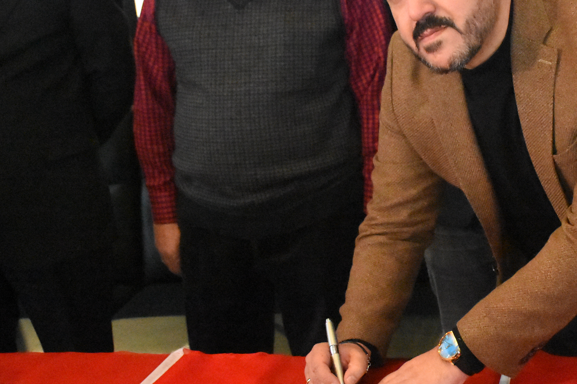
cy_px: 198
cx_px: 441
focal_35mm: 81
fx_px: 1298
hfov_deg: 24.7
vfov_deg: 16.9
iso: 18000
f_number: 4
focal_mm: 30
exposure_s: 1/125
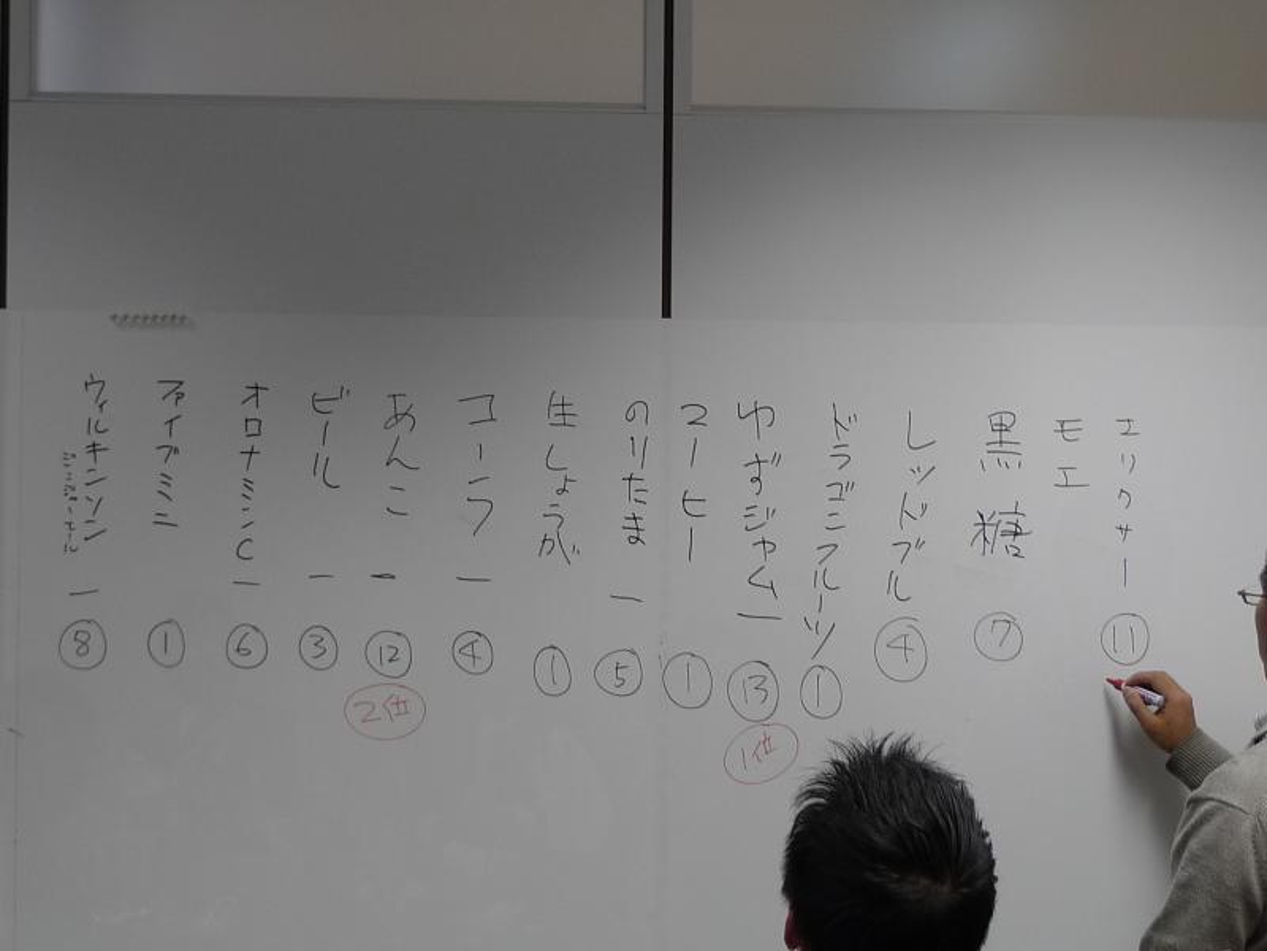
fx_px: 2306
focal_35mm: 63
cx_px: 634
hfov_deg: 30.7
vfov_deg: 23.3
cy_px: 476
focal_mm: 7.4
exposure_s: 1/50
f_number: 2.3
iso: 125
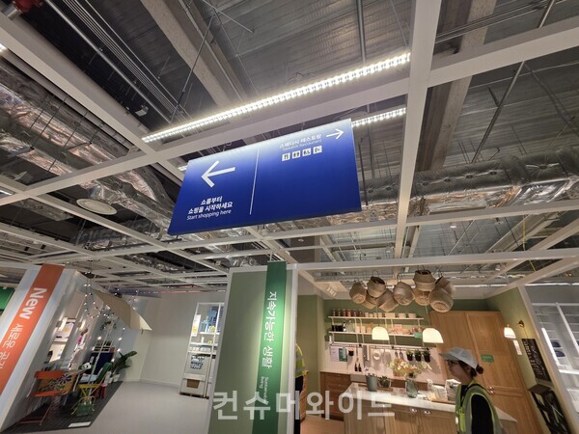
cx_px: 290
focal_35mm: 13
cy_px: 217
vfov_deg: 89.9
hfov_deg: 106.2
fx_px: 217
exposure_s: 1/120
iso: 200
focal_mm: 2.2
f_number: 1.9
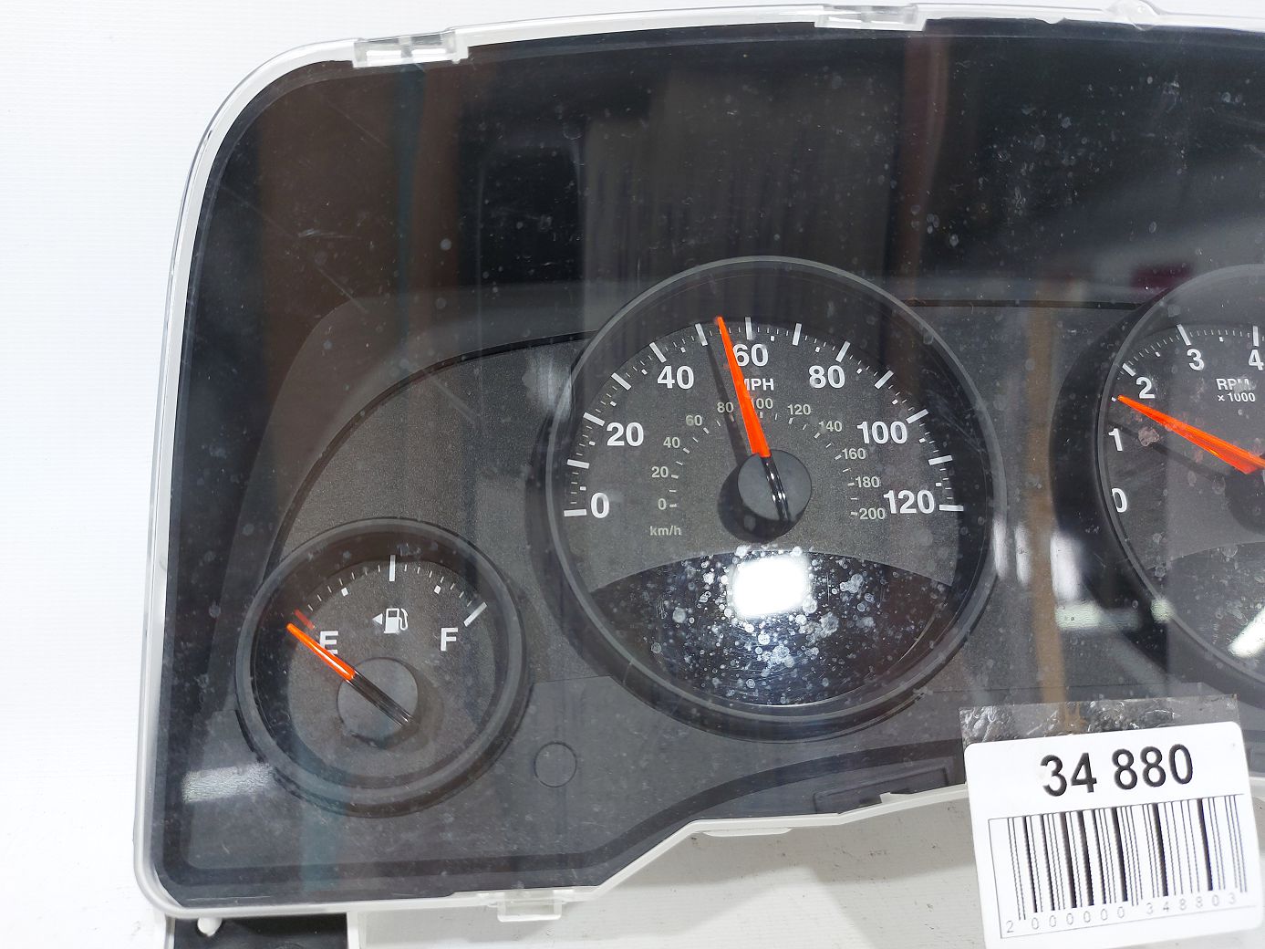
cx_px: 632
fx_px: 877
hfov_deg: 71.6
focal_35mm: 24
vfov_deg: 56.8
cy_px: 474
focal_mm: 5.23
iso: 80
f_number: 1.8
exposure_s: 1/50
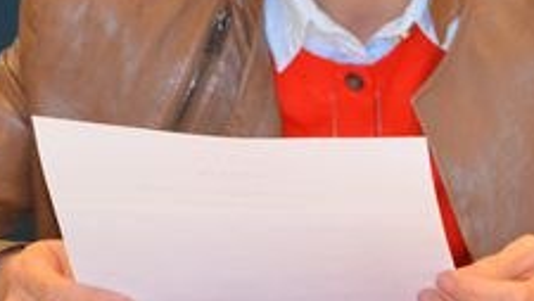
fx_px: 3911
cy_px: -24
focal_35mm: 276
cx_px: 344
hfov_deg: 7.8
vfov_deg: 4.4
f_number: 5.3
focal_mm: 62
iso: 1600
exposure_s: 1/60
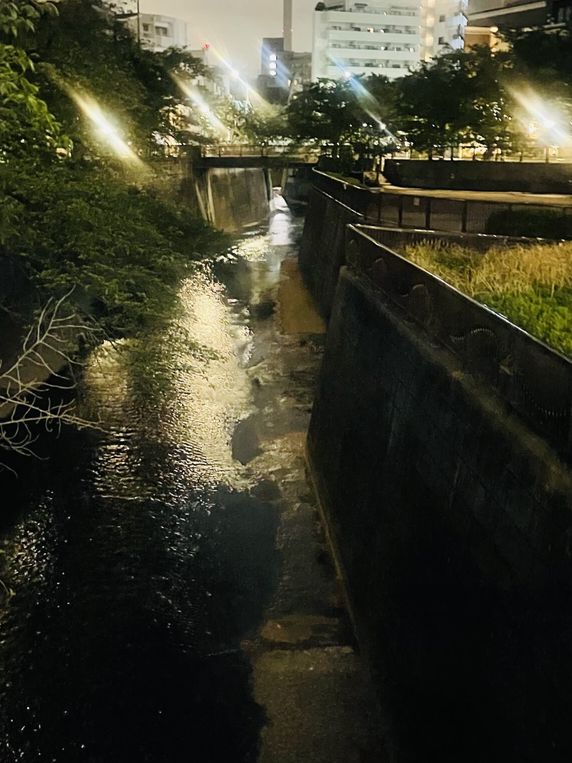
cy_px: 348
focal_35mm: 42
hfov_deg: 34.2
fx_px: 925
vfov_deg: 44.7
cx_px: 221
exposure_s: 1/17
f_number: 1.6
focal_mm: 5.1
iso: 4000
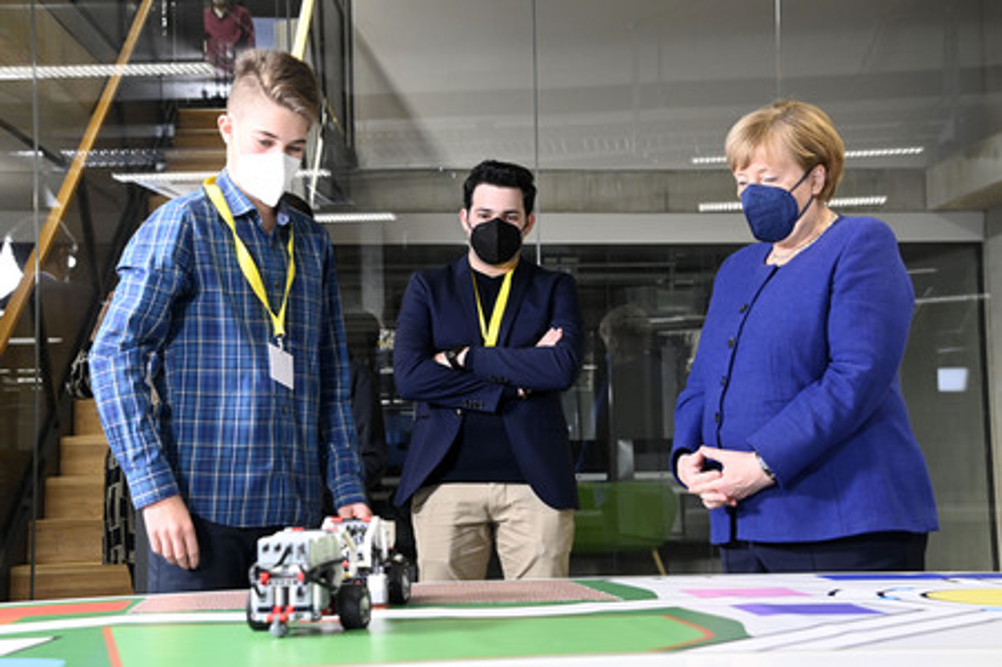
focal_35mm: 56
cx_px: 501
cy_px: 334
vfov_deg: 24.2
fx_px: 1557
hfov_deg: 35.7
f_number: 6.3
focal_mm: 56
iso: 4000
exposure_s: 1/200
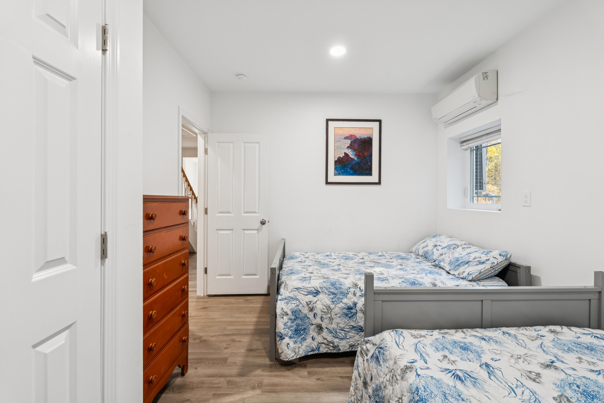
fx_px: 269
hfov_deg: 96.7
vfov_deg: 73.8
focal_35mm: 16
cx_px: 302
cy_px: 202
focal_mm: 16
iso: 320
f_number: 7.1
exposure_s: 1/10
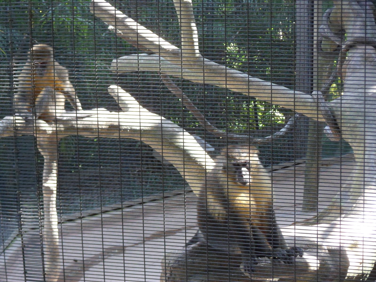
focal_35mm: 130
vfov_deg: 11.4
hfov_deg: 15.2
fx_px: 1412
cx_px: 188
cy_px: 141
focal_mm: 22.5
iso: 400
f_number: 5.4
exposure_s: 1/45
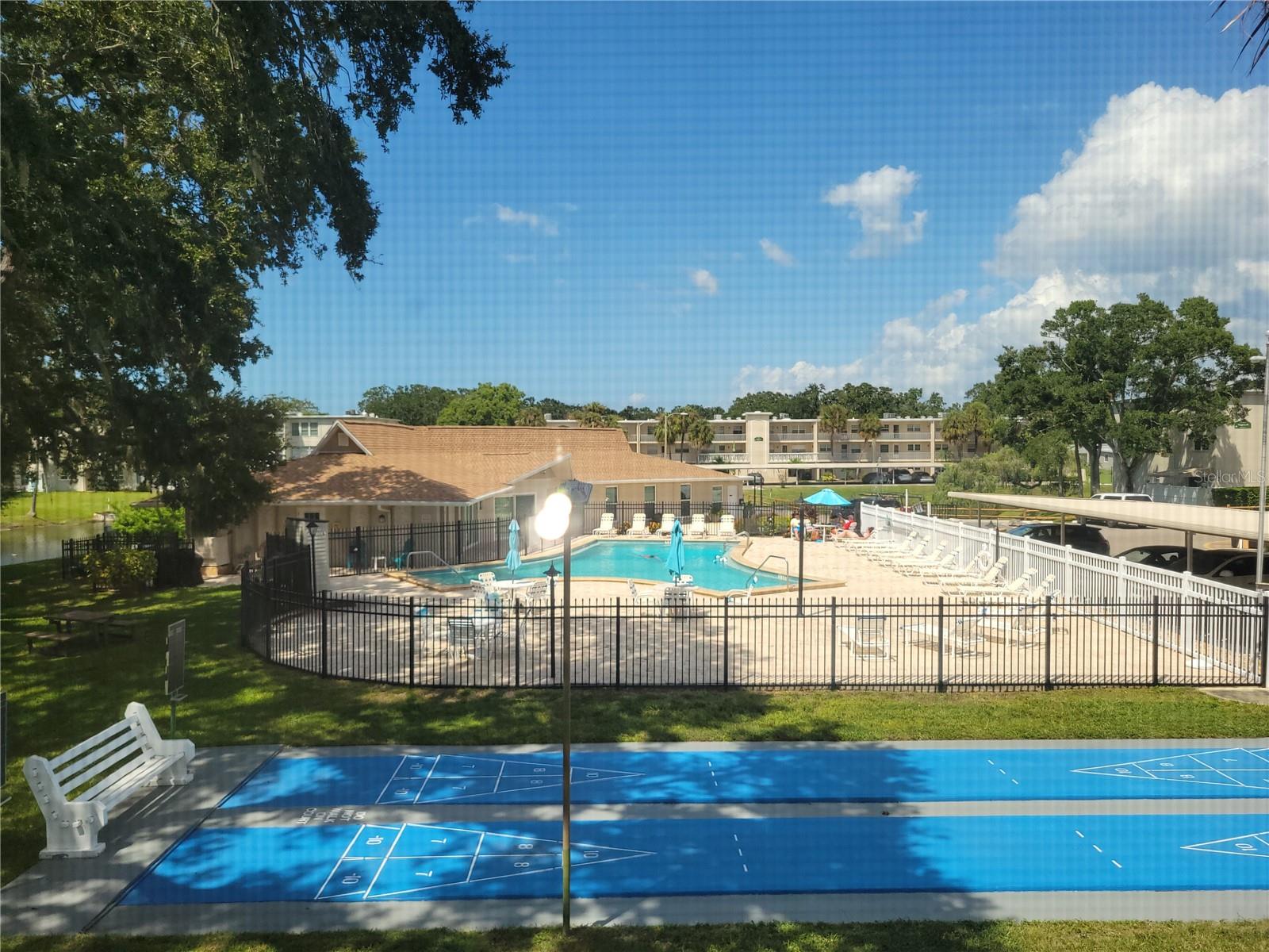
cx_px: 634
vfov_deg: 53.1
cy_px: 476
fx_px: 953
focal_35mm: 26
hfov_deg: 67.3
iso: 40
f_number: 1.8
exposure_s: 1/1255
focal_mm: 5.4
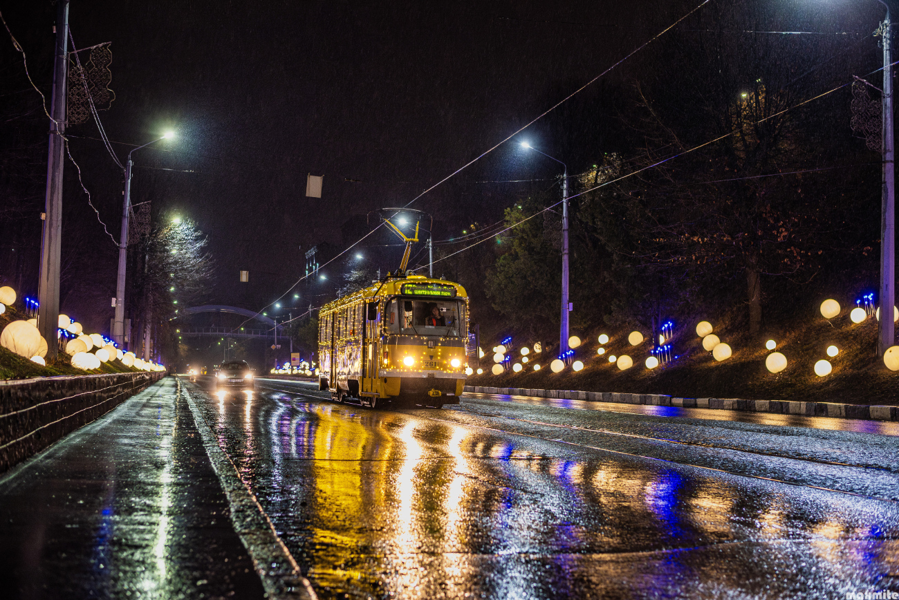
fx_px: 1249
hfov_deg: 39.6
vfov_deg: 27.0
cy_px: 300
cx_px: 450
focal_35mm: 50
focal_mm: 50
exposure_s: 1/125
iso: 1000
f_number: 2.8
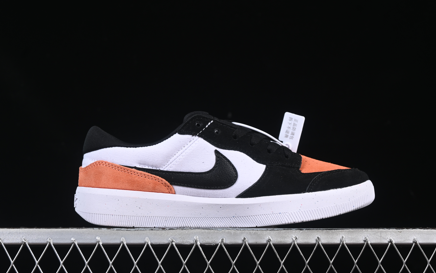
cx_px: 219
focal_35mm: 77
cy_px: 136
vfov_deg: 16.9
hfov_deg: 26.8
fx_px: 915
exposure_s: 1/60
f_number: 7.1
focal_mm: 50
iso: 160
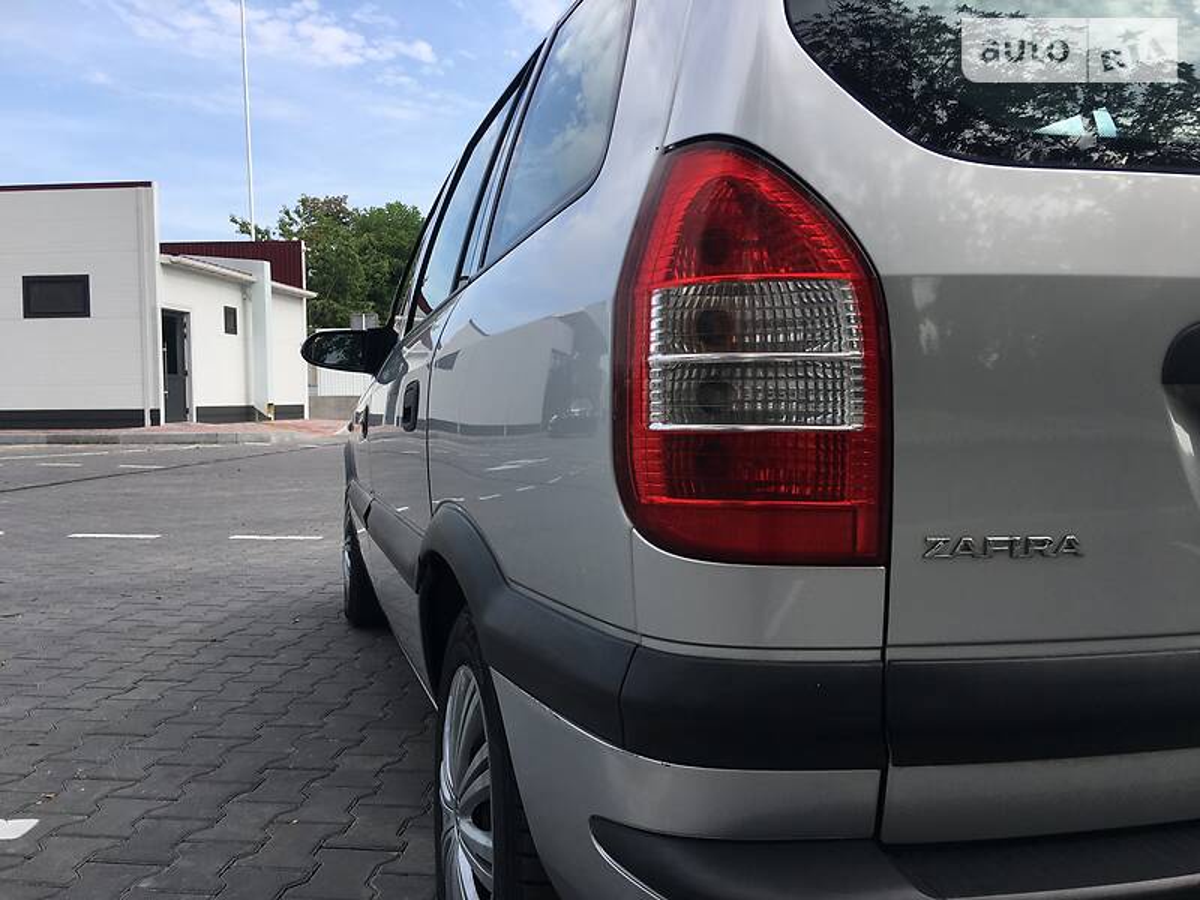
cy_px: 450
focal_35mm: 29
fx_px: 1005
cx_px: 600
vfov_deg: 48.2
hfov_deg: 61.7
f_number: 2.2
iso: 25
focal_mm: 4.2
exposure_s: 1/699
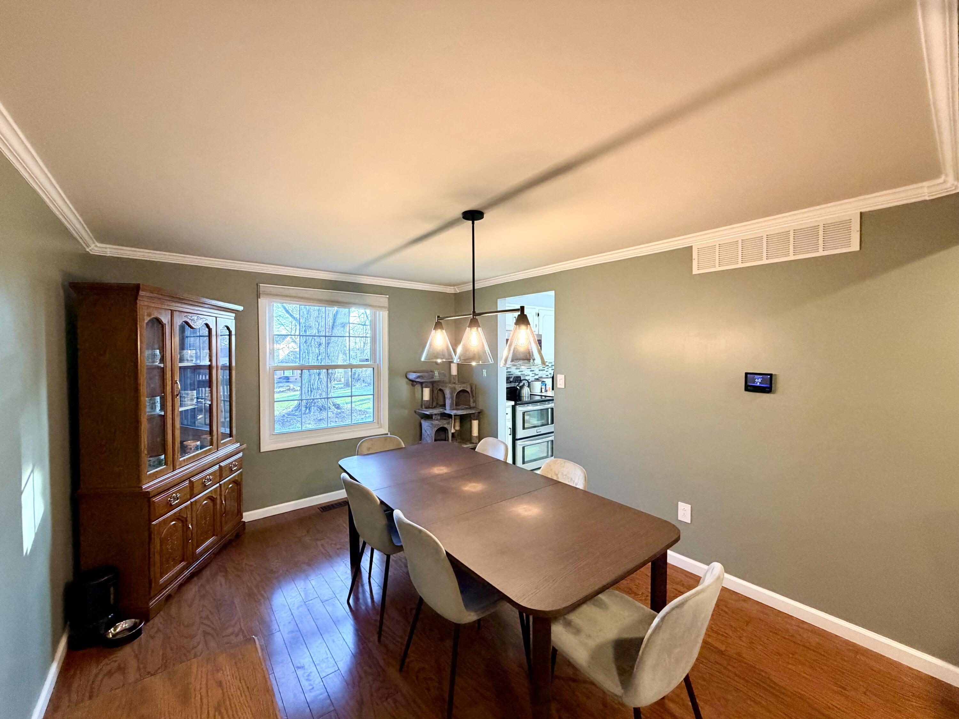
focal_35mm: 14
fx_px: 388
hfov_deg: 102.1
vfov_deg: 85.7
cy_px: 360
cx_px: 480
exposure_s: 1/60
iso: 400
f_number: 2.2
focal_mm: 2.22
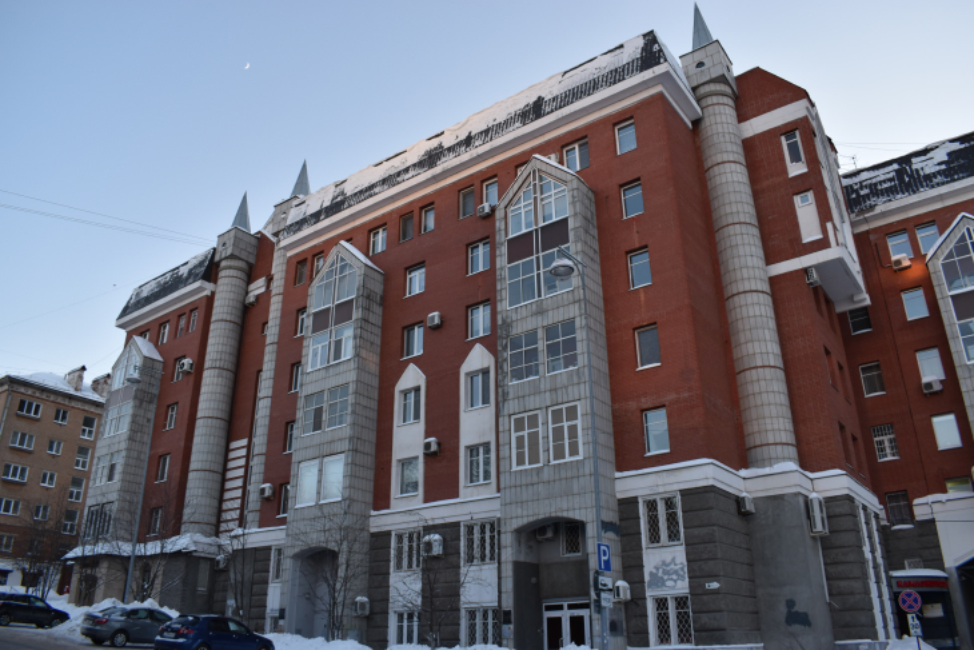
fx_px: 731
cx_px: 487
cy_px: 325
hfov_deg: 67.4
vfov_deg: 47.9
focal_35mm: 27
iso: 400
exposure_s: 1/160
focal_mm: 18
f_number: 6.3
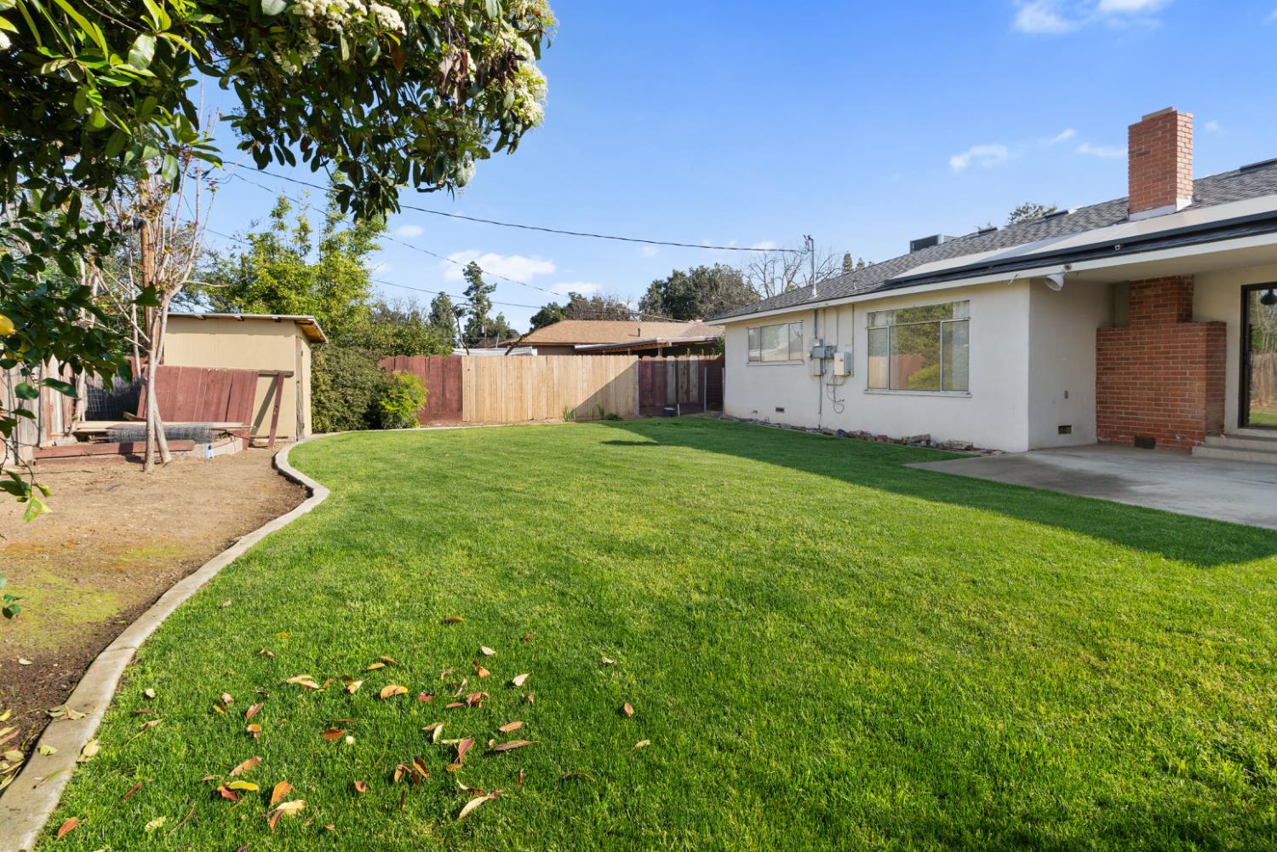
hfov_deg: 95.0
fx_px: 585
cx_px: 638
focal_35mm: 16
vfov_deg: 72.1
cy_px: 426
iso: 125
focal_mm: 11
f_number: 6.3
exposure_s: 1/400
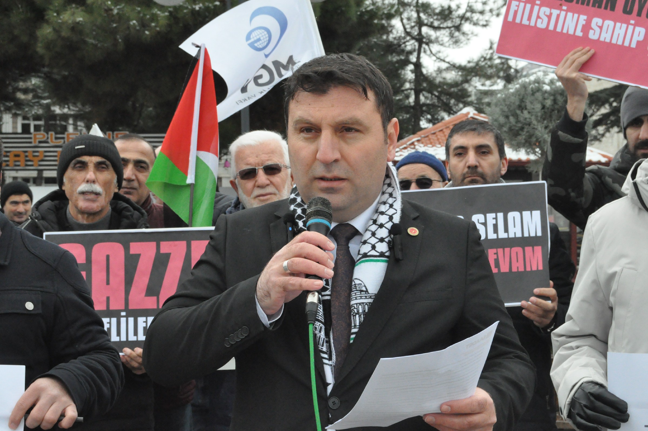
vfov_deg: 18.9
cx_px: 324
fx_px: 1294
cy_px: 216
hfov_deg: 28.1
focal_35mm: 72
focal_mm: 48
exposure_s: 1/640
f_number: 13
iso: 3200
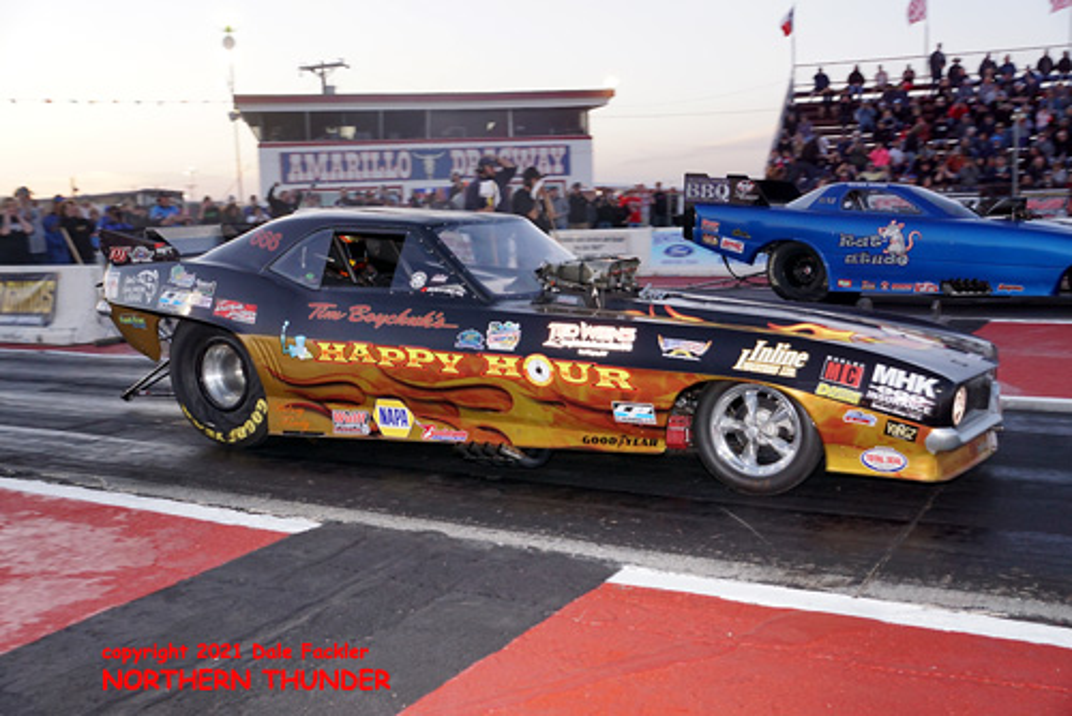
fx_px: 1073
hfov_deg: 53.1
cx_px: 536
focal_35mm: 36
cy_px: 358
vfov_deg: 36.9
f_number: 3.5
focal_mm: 24
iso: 400
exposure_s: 1/160
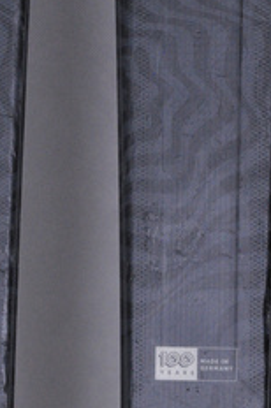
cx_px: 70
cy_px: 271
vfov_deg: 6.7
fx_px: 3465
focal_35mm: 306
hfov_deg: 4.5
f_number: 11
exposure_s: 1/125
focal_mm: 105
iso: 3200
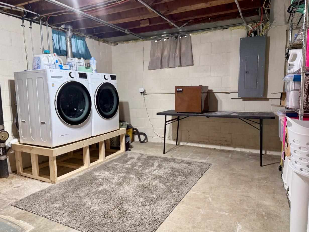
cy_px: 117
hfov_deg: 69.4
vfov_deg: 54.9
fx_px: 223
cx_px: 149
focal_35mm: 25
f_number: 1.78
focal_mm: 6.76
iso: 100
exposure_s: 1/60
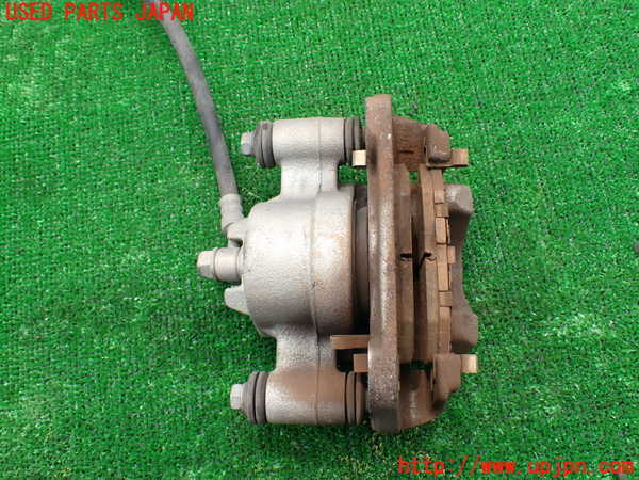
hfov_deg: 60.0
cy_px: 240
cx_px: 320
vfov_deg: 46.8
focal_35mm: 30
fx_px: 554
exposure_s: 1/320
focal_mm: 5.4
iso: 100
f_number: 3.2
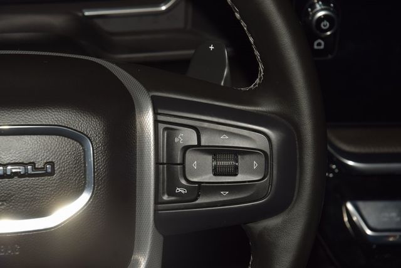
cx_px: 200
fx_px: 1170
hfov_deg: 19.5
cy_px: 134
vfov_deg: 13.0
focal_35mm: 105
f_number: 8
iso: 100
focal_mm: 70
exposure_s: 1/125
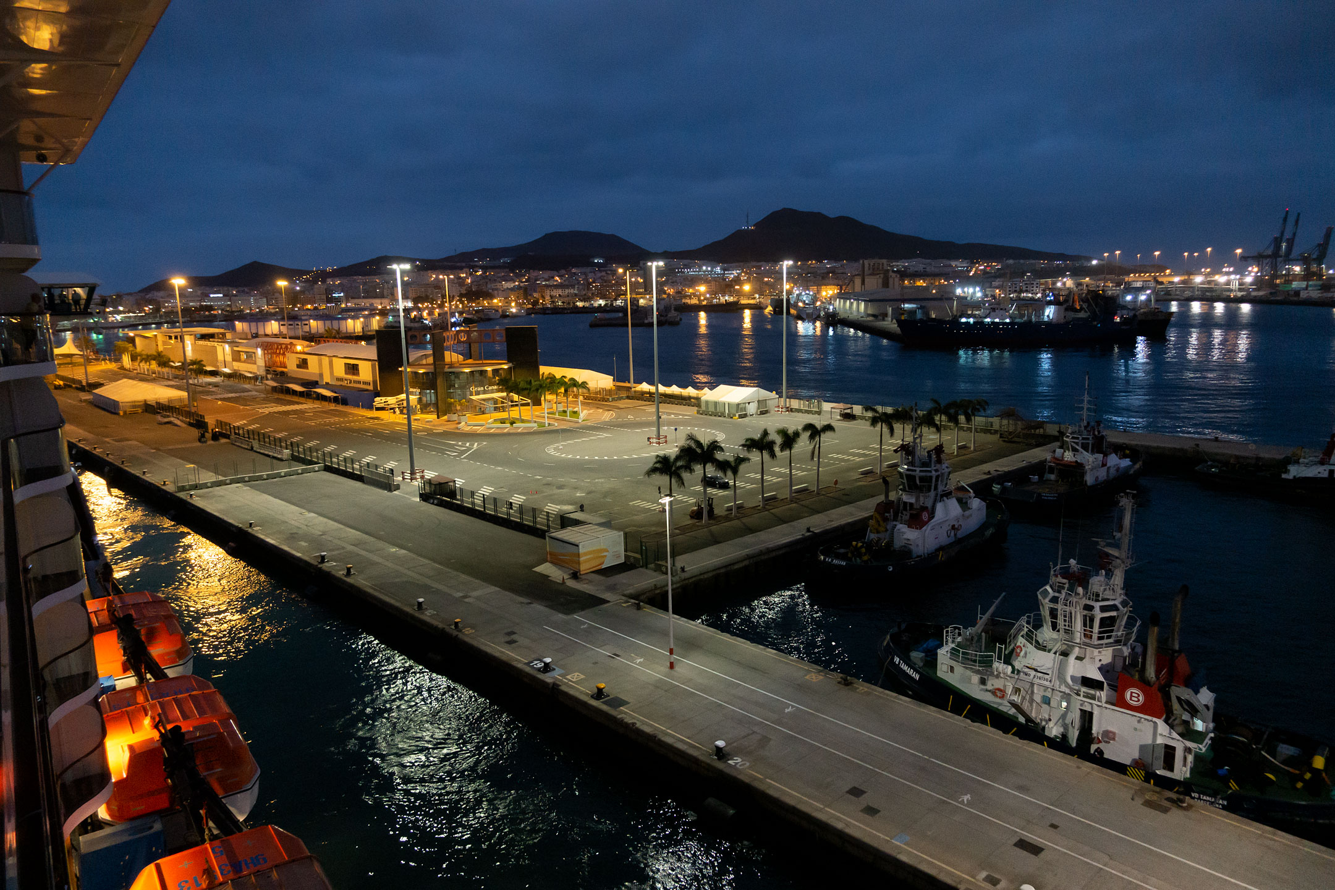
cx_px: 668
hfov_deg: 73.7
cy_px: 445
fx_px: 890
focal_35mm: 24
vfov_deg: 53.1
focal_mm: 8.8
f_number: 2.8
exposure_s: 1/50
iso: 1600
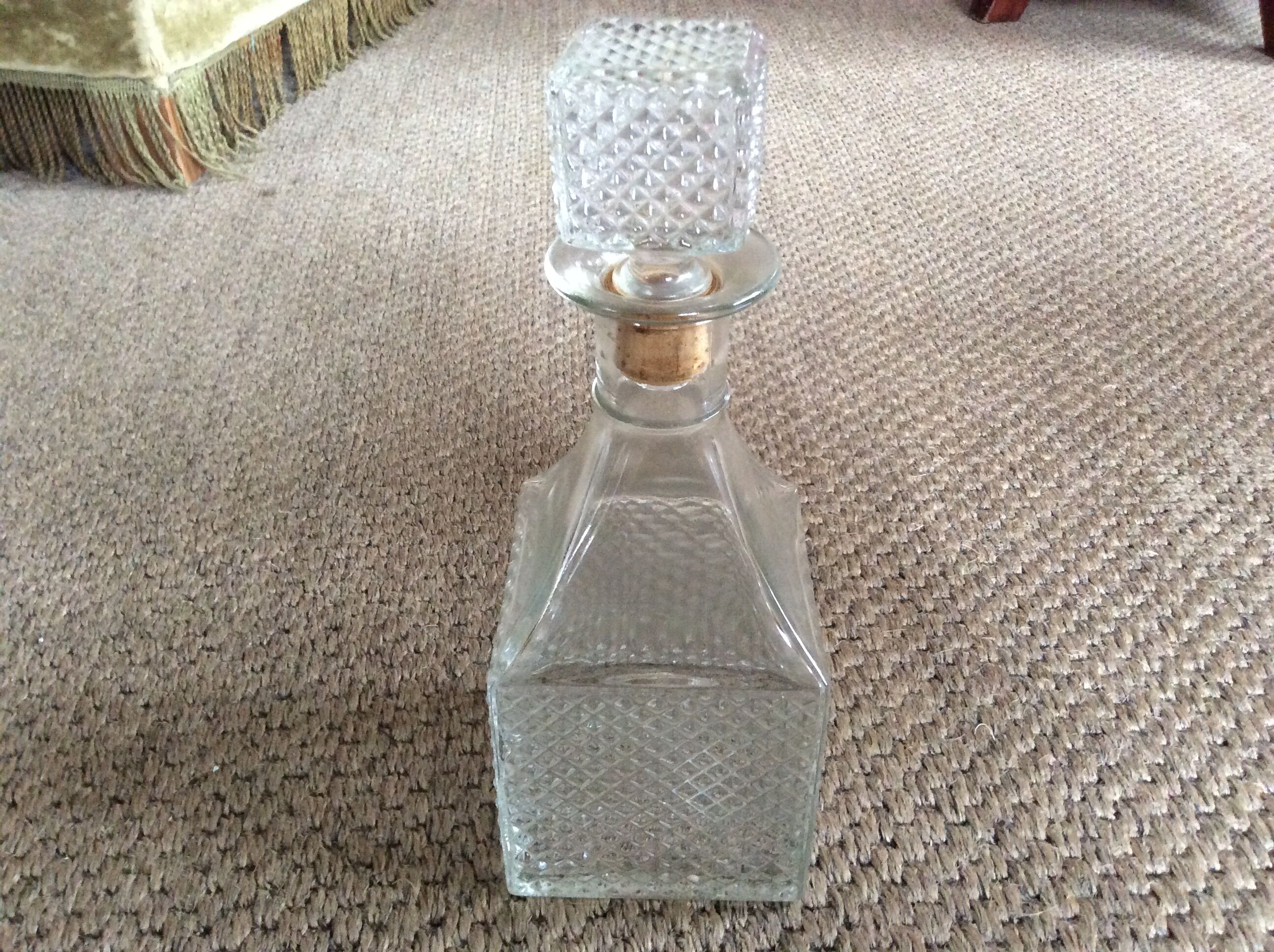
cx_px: 637
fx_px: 1176
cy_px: 476
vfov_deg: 44.1
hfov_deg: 56.9
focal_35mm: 32
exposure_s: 1/20
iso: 320
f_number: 2.4
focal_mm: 3.3
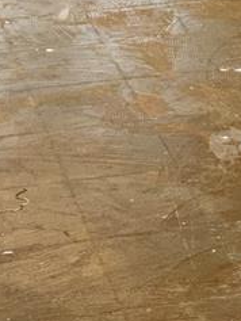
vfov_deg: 11.5
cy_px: -408
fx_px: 1363
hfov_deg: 10.1
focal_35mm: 147
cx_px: 106
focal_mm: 3
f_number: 1.8
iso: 32
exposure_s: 1/120
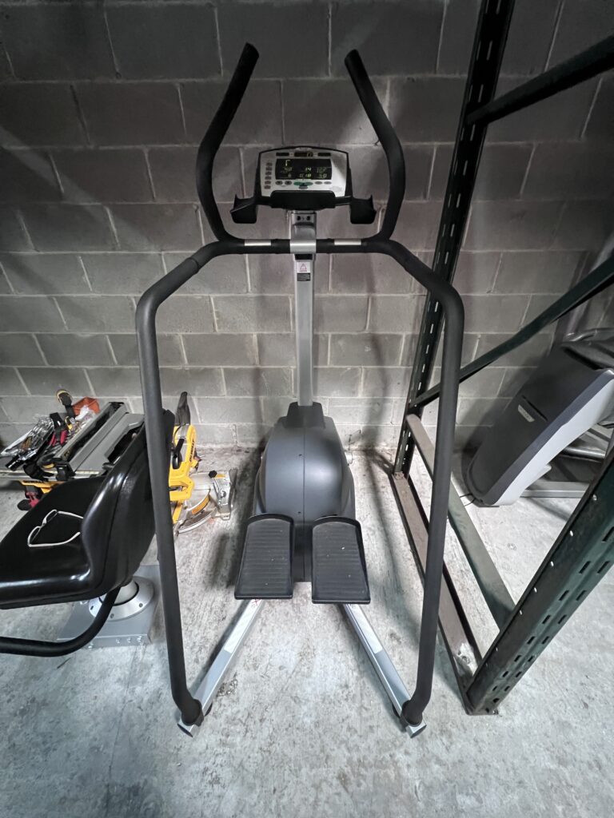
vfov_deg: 106.2
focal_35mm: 13
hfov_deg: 89.9
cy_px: 409
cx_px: 307
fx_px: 307
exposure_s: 1/40
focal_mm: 1.57
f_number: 1.8
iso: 1000
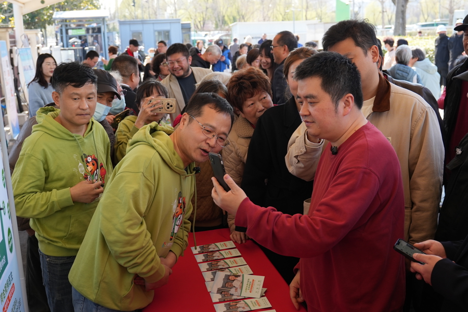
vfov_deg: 29.9
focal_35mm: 45
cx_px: 234
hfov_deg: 43.6
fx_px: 585
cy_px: 156
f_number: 4
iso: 200
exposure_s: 1/250
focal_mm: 30
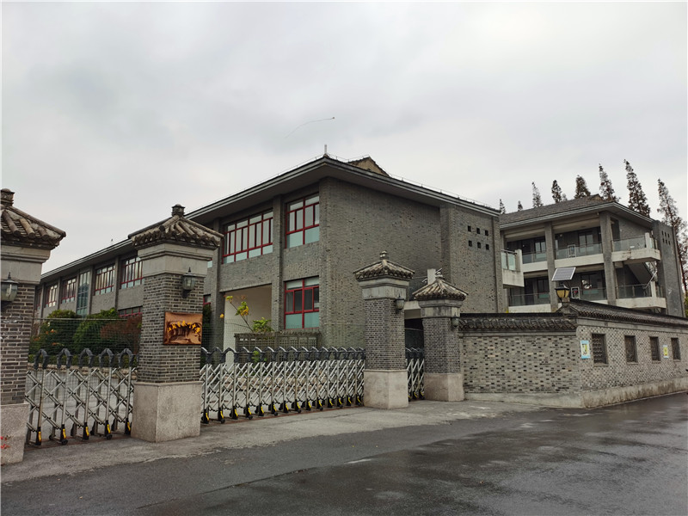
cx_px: 344
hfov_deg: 65.3
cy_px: 258
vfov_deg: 51.4
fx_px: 537
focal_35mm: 27
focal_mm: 5.58
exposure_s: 1/810
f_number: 1.8
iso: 50
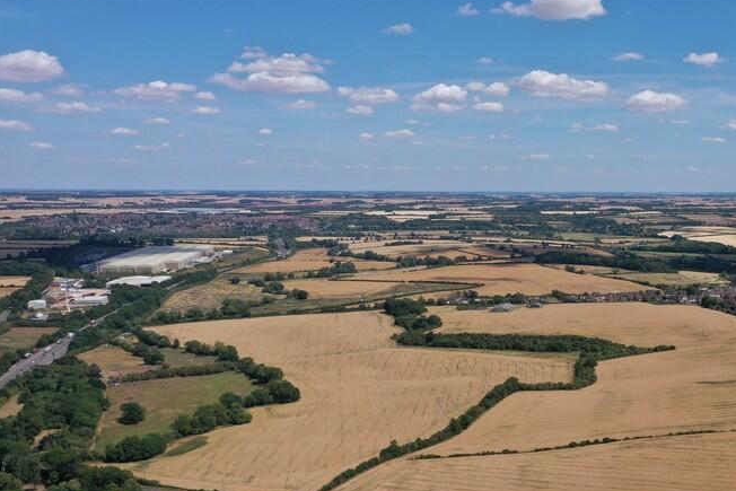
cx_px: 576
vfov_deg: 30.4
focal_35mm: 44
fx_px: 900
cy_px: 314
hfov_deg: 42.7
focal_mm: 10.26
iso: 100
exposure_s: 1/640
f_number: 6.3
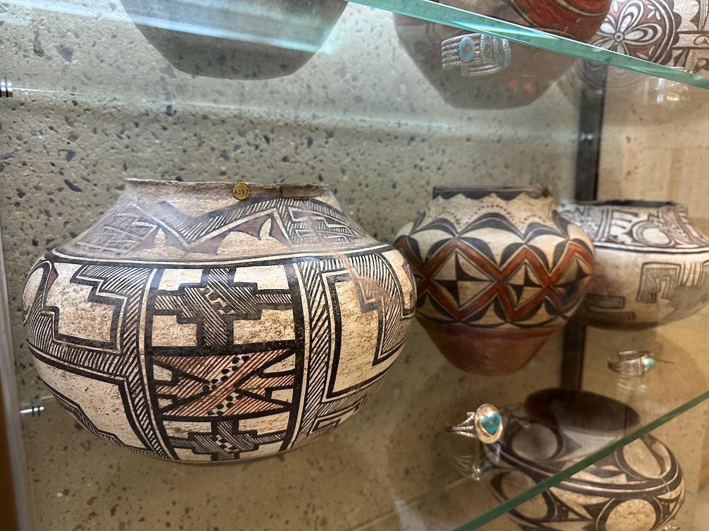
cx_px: 354
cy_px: 266
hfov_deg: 71.6
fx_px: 492
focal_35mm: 24
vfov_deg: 56.8
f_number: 1.78
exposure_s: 1/45
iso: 320
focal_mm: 6.86
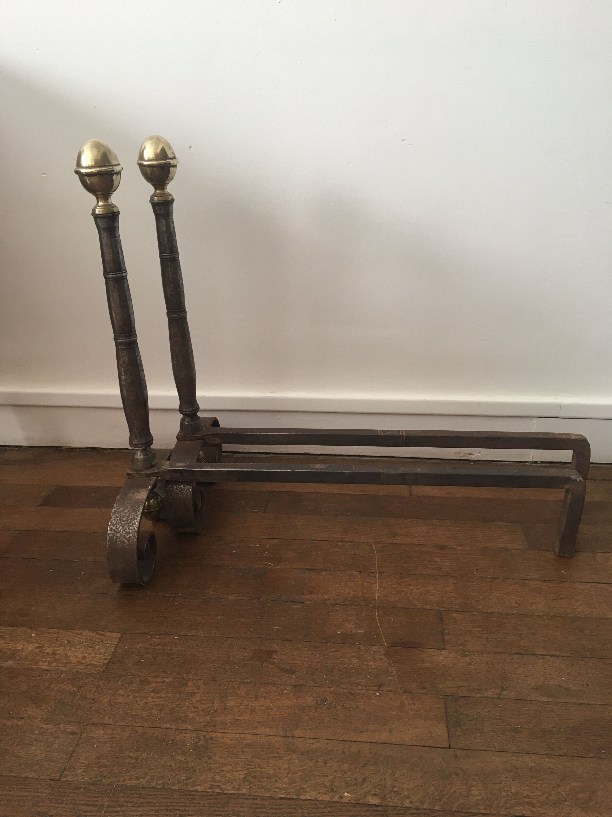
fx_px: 684
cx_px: 306
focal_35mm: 29
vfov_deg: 61.7
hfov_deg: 48.2
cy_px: 408
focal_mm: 4.15
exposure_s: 1/33
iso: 80
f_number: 2.2
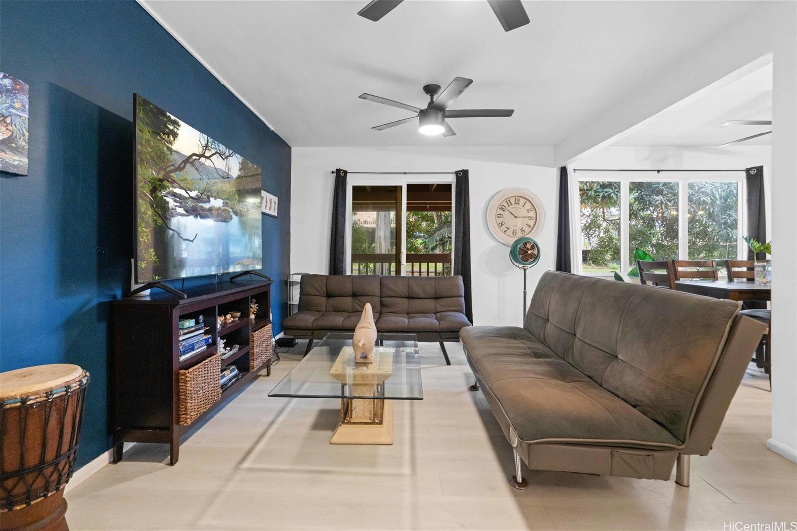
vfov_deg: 73.7
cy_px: 266
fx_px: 354
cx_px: 398
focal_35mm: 16
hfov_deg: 96.7
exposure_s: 1/15
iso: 1000
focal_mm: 16
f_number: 8
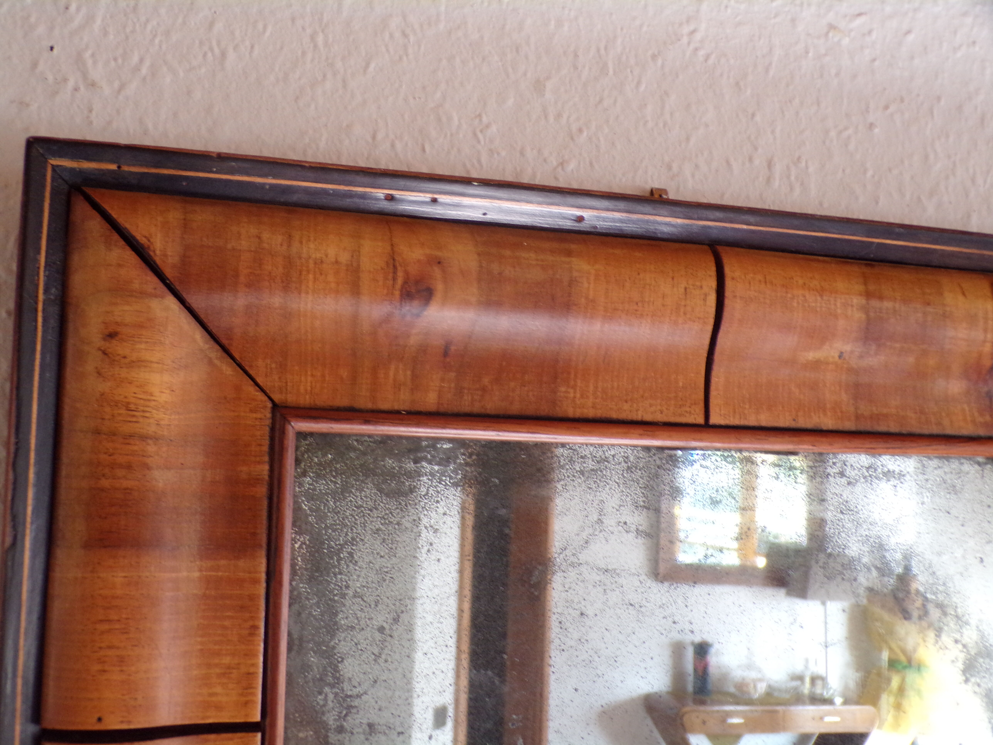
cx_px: 496
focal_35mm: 37
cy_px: 372
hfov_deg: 50.1
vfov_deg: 38.7
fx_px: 1061
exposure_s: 1/20
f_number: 3.3
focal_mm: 6.6
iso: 200
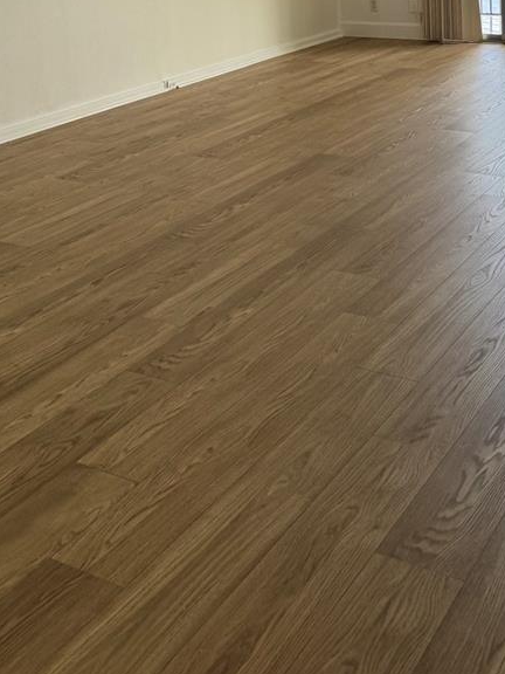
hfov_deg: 29.1
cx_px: 298
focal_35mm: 50
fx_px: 973
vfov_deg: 34.3
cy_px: -21
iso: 100
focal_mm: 6.76
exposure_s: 1/143
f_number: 1.78
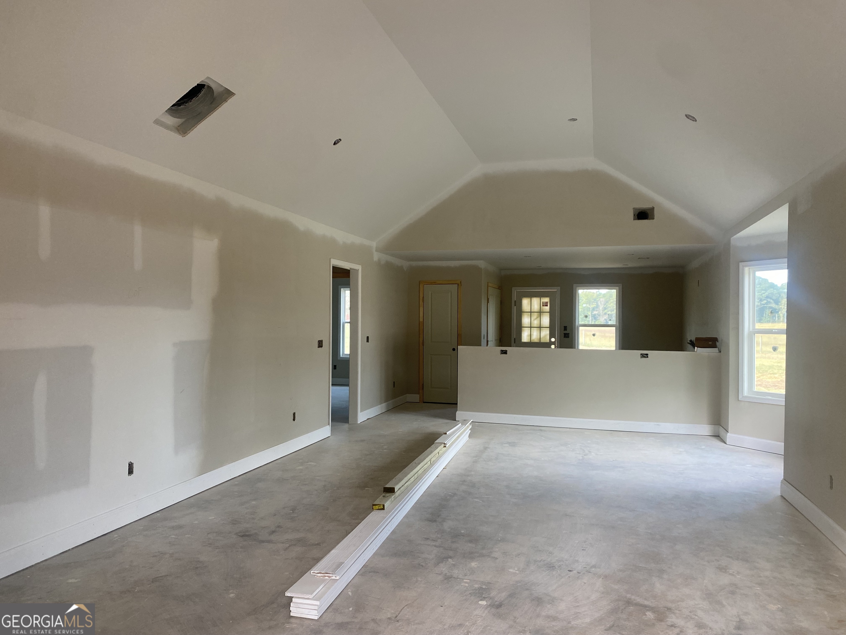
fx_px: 635
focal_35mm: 26
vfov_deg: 53.1
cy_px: 318
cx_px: 423
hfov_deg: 67.3
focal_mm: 4.25
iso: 125
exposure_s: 1/121
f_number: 1.8
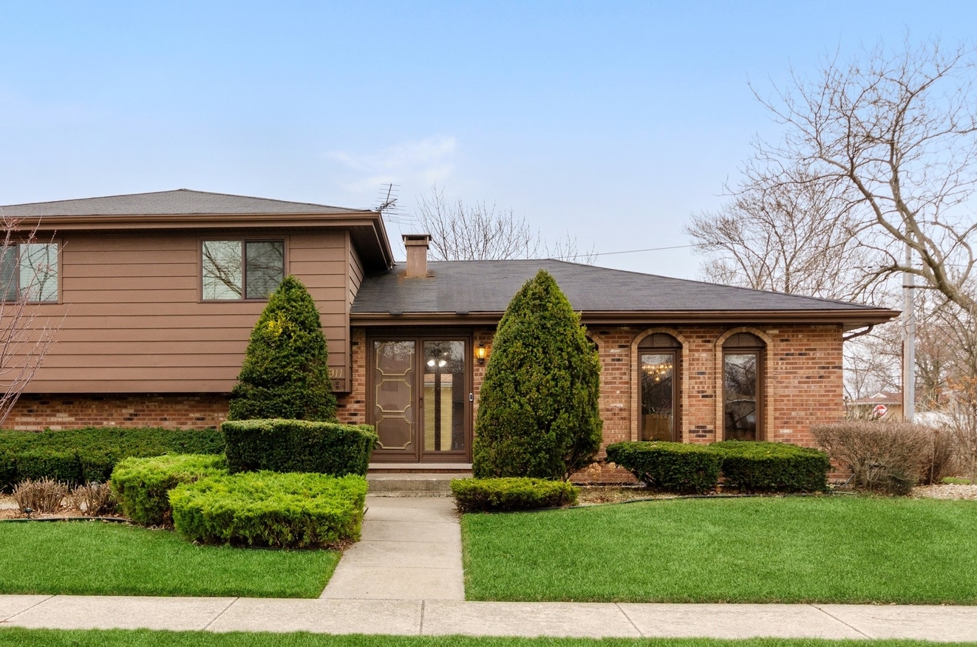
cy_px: 343
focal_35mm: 37
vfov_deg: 35.8
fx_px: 1002
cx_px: 379
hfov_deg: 51.5
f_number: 9
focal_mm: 20
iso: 100
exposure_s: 1/125
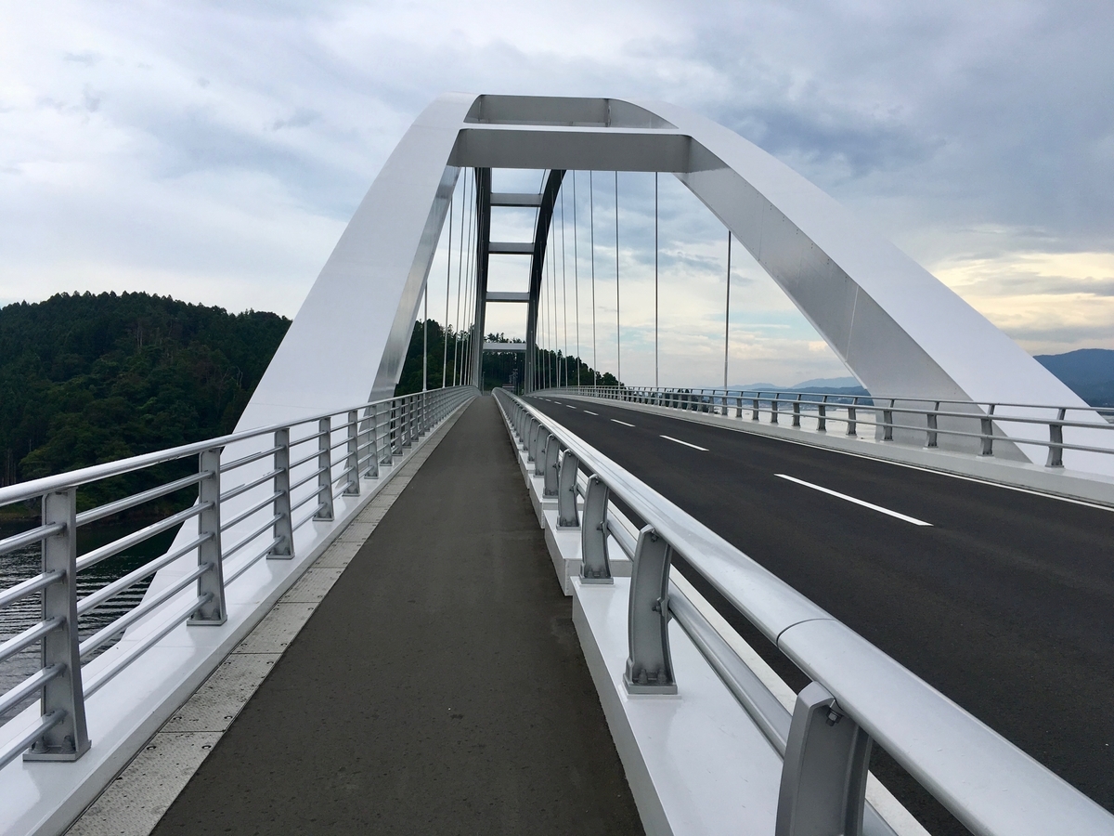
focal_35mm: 29
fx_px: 933
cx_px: 557
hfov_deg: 61.7
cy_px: 418
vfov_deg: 48.2
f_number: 2.2
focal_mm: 4.15
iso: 25
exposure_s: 1/845
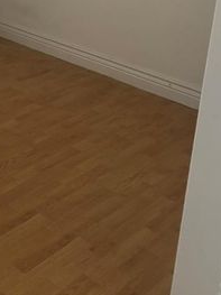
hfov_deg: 20.9
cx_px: -34
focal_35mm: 66
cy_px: -5
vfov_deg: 27.6
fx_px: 562
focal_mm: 5.96
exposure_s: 1/60
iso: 400
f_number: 1.6
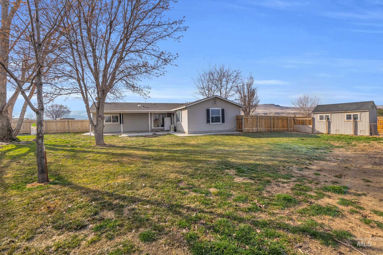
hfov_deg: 96.7
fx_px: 170
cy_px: 128
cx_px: 192
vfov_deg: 73.8
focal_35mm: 16
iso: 320
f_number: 11
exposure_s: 1/250
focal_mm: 16
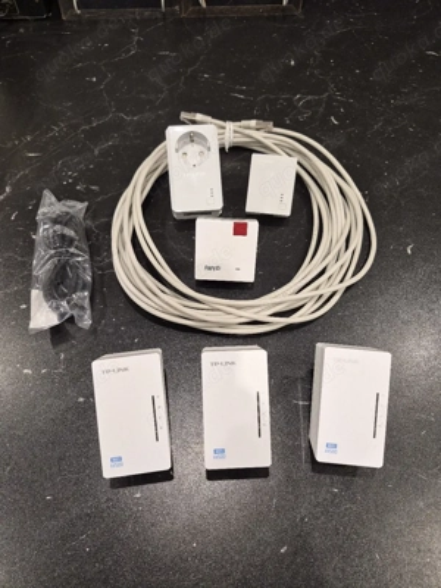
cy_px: 294
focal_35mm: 23
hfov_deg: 58.9
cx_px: 220
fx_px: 391
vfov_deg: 73.9
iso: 320
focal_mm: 5.4
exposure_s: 1/100
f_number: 1.8
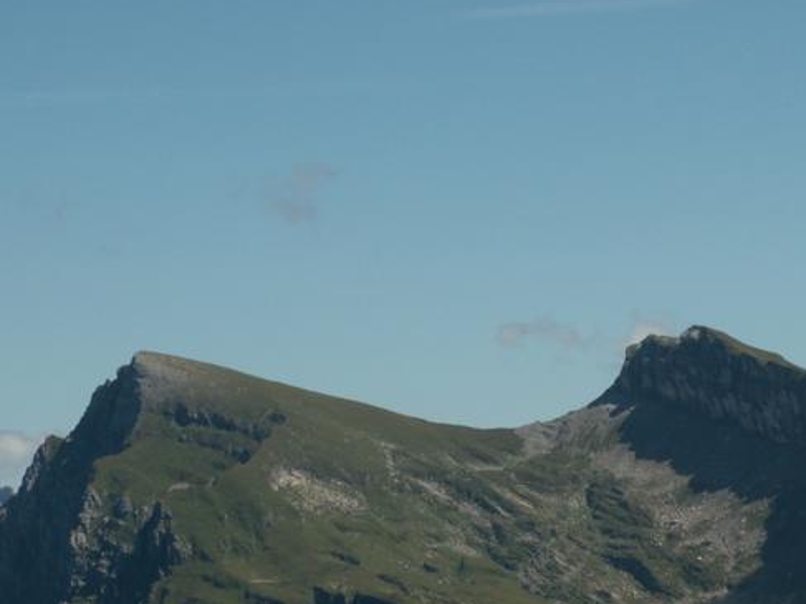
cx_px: 477
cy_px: 361
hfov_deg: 11.2
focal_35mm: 176
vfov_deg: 8.4
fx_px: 4097
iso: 50
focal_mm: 21.85
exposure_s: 1/250
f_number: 8
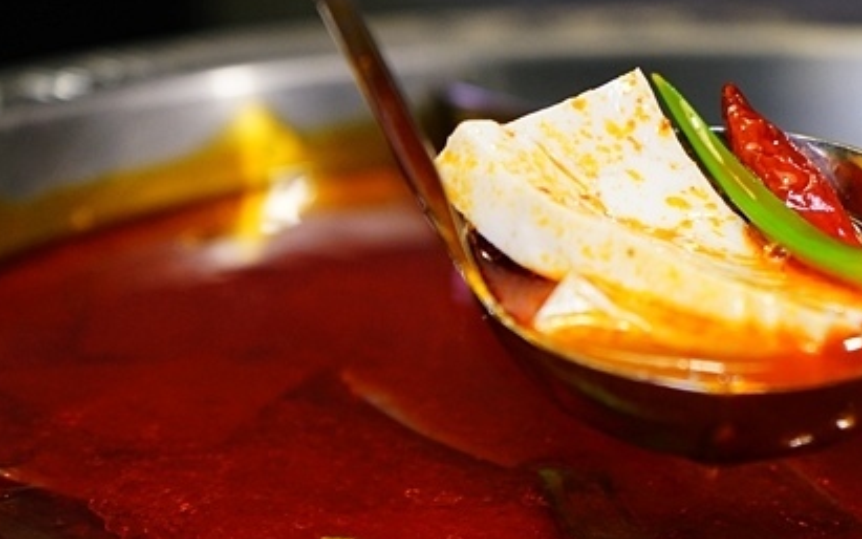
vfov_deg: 12.5
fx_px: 2467
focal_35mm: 105
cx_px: 705
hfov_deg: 19.6
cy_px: 200
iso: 1000
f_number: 5
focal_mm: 53
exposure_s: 1/60
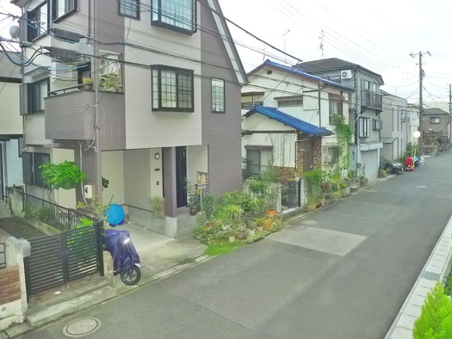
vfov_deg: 44.0
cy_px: 139
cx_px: 236
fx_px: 418
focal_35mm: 32
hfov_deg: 56.8
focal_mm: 5.1
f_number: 2.8
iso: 400
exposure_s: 1/160
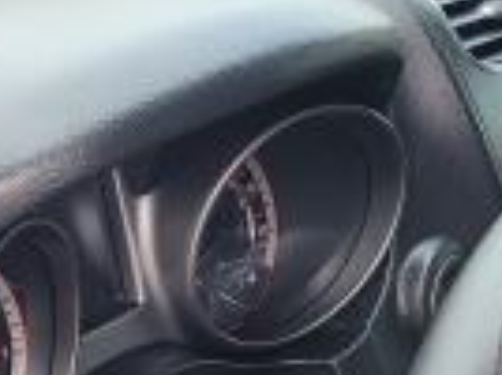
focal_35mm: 98
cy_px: 334
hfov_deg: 20.0
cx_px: 169
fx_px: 1419
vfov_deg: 14.9
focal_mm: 5.4
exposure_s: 1/130
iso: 40
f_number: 1.8
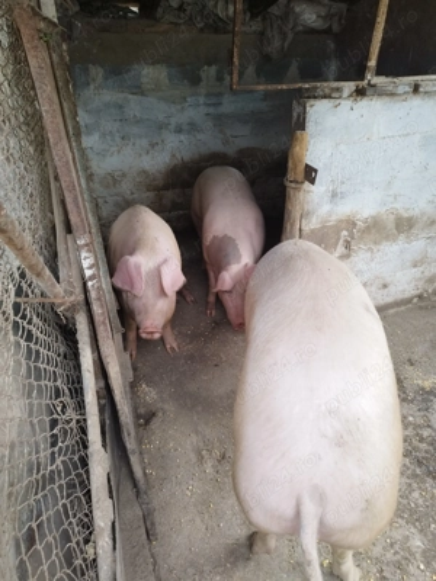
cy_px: 290
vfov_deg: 71.6
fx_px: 403
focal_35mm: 24
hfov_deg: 56.8
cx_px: 218
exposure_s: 1/100
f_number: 1.89
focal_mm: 5.89
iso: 100
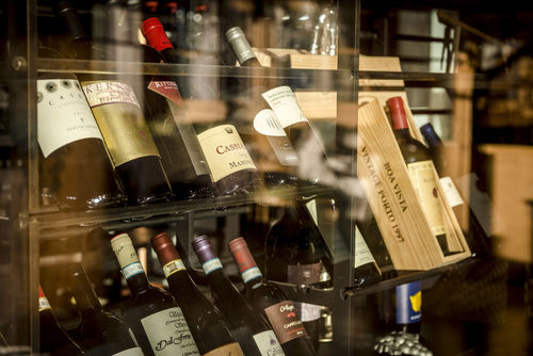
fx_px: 1037
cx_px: 266
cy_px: 178
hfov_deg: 28.8
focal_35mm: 70
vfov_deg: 19.5
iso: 160
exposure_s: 1/160
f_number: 5.6
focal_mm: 70
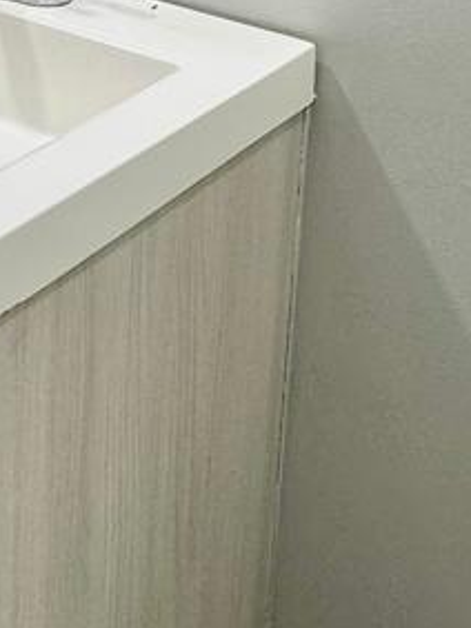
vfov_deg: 22.5
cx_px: 193
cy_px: -222
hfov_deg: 19.4
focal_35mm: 76
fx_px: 1380
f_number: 2.2
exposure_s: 1/120
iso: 160
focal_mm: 2.22
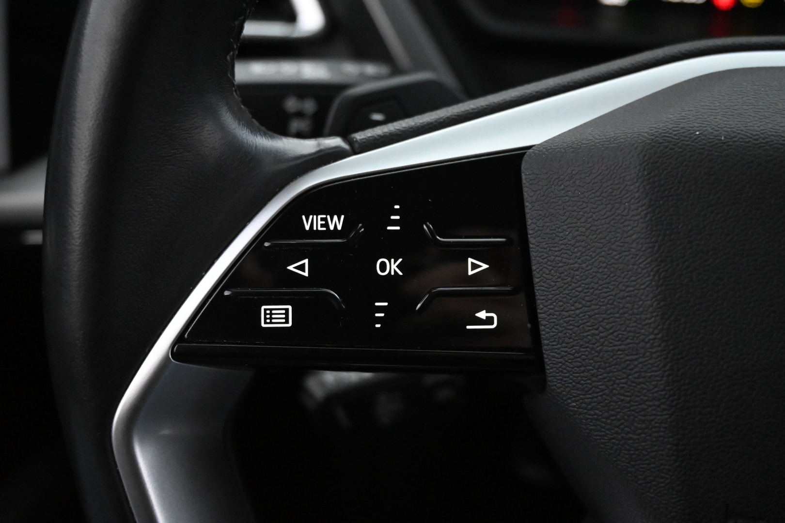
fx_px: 867
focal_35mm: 40
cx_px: 392
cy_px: 262
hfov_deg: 48.7
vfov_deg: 33.6
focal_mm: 26.5
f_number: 4.5
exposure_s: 1/40
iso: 7200
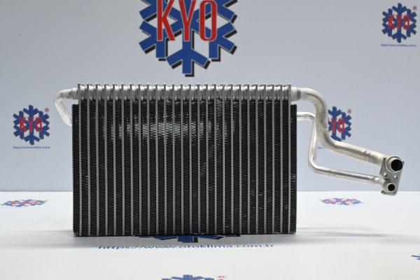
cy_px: 140
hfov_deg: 43.0
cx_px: 210
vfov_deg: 29.4
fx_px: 534
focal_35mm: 46
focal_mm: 30.5
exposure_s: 1/125
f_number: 4.8
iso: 1800
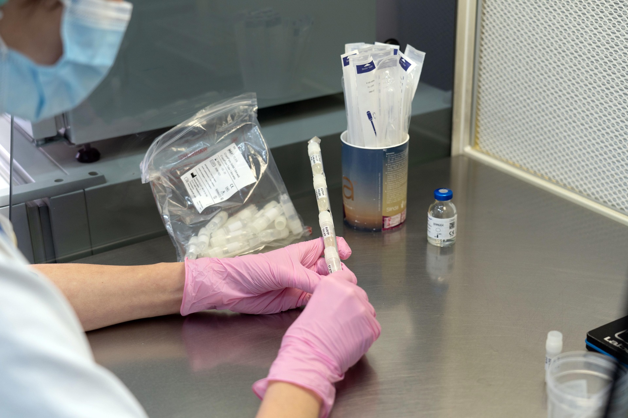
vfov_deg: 25.1
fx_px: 942
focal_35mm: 54
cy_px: 209
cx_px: 314
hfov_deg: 36.9
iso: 400
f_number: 4
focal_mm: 54
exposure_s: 1/100
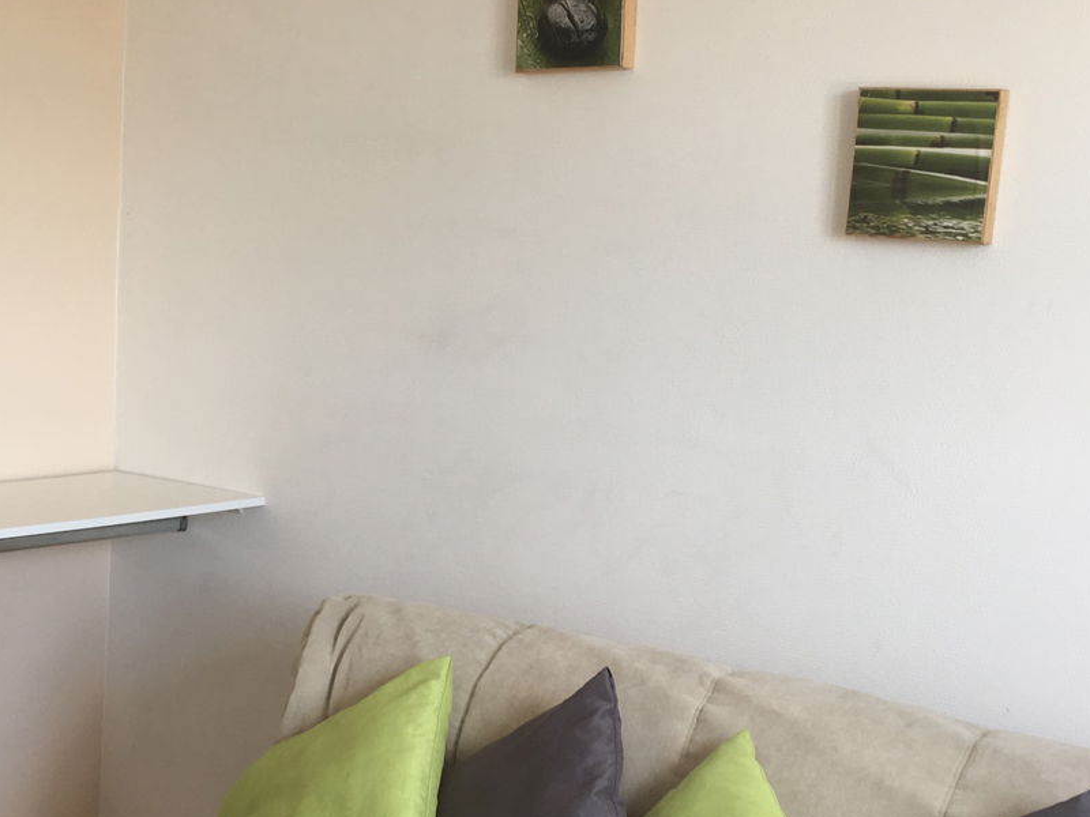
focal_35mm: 58
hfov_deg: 33.2
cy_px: 530
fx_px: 1826
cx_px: 454
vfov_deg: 25.1
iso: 25
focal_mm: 4.15
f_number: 2.2
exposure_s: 1/50
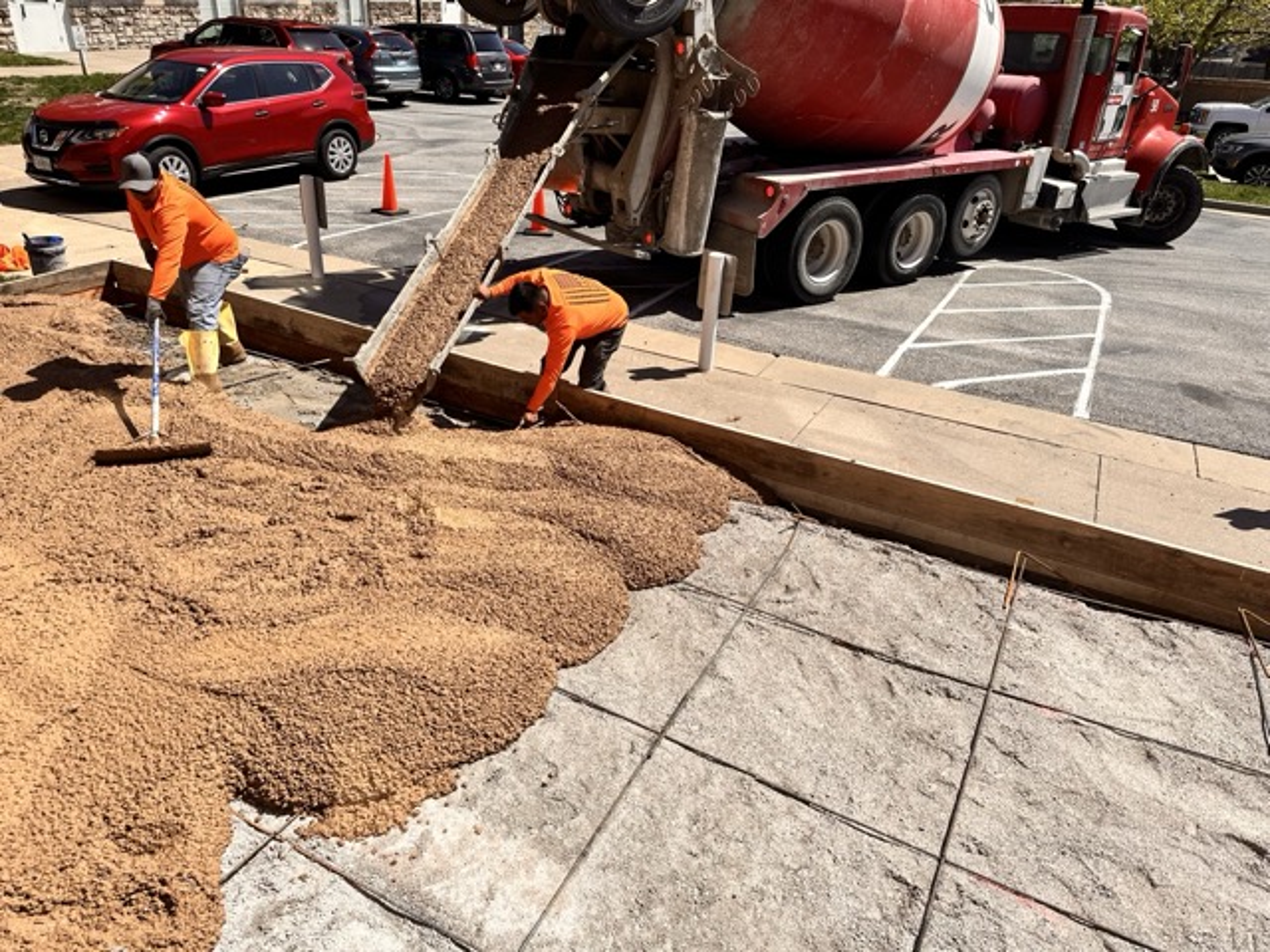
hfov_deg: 71.6
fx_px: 881
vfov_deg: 56.8
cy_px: 476
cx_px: 635
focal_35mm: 24
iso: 80
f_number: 1.78
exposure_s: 1/5263
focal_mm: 6.86
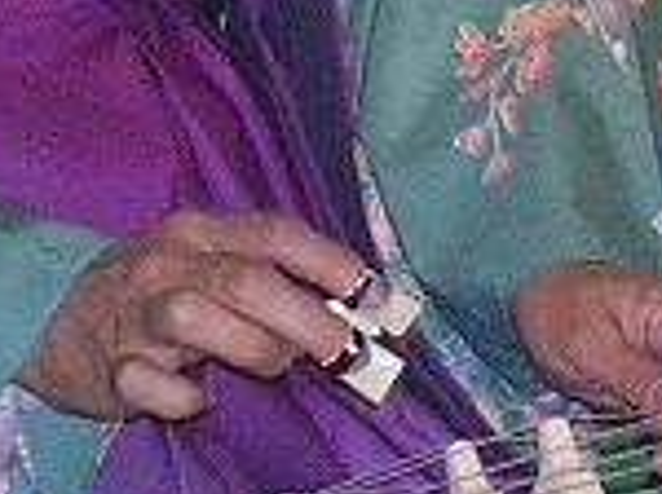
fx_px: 7313
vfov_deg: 3.9
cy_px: 132
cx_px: 799
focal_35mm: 383
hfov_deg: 5.2
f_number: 3.3
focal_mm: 8.5
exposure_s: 1/60.1
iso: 400
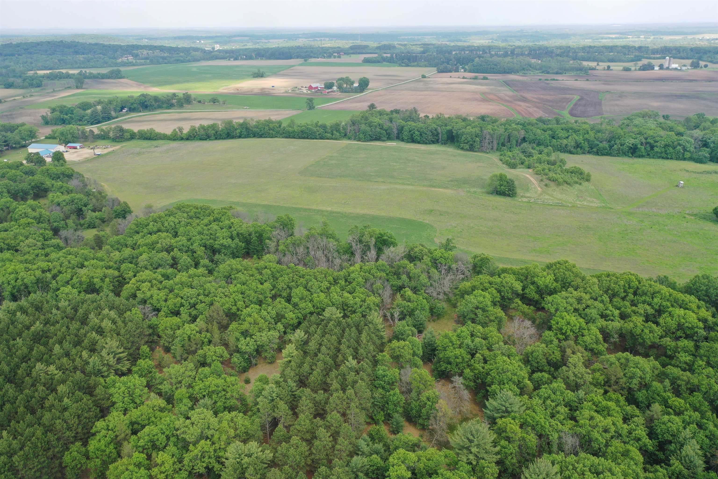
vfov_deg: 46.4
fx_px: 558
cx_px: 359
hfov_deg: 65.5
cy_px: 240
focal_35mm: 28
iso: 100
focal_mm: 10.26
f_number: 2.8
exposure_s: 1/640
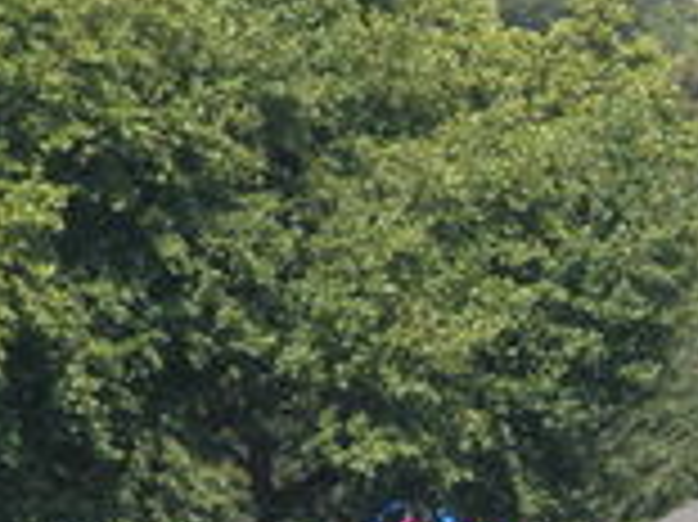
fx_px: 14547
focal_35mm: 722
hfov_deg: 2.7
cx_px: 635
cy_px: 580
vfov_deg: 2.1
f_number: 5.3
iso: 100
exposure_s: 1/311
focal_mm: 71.2
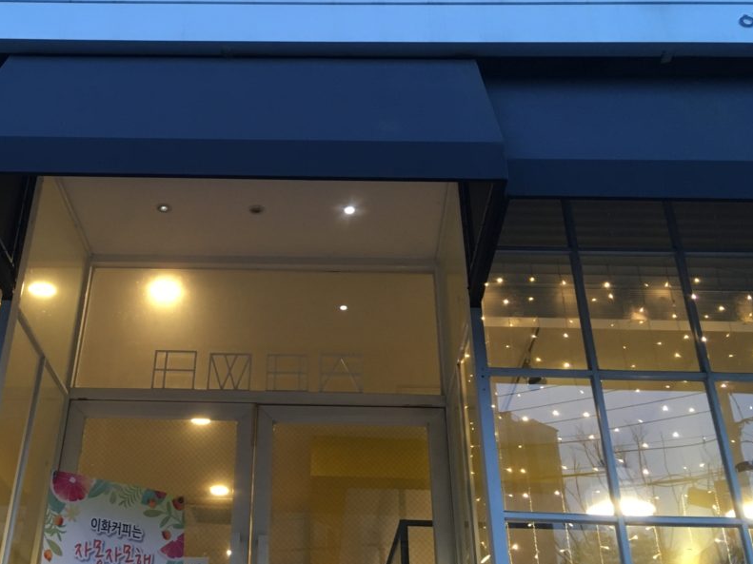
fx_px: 957
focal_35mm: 44
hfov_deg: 42.6
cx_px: 280
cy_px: 207
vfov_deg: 32.7
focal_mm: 4.15
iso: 100
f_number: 2.2
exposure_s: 1/30
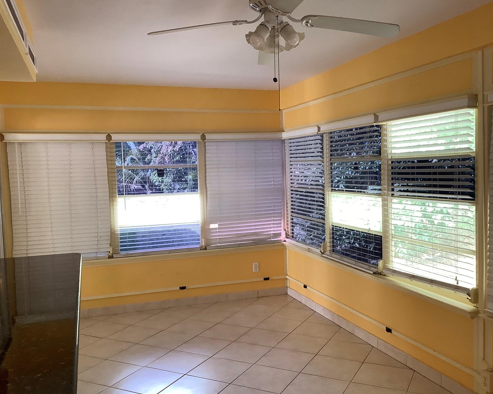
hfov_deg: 54.2
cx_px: 249
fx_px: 481
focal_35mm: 33
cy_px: 201
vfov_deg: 44.5
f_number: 2.4
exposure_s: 1/60
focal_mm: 3.3
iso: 80
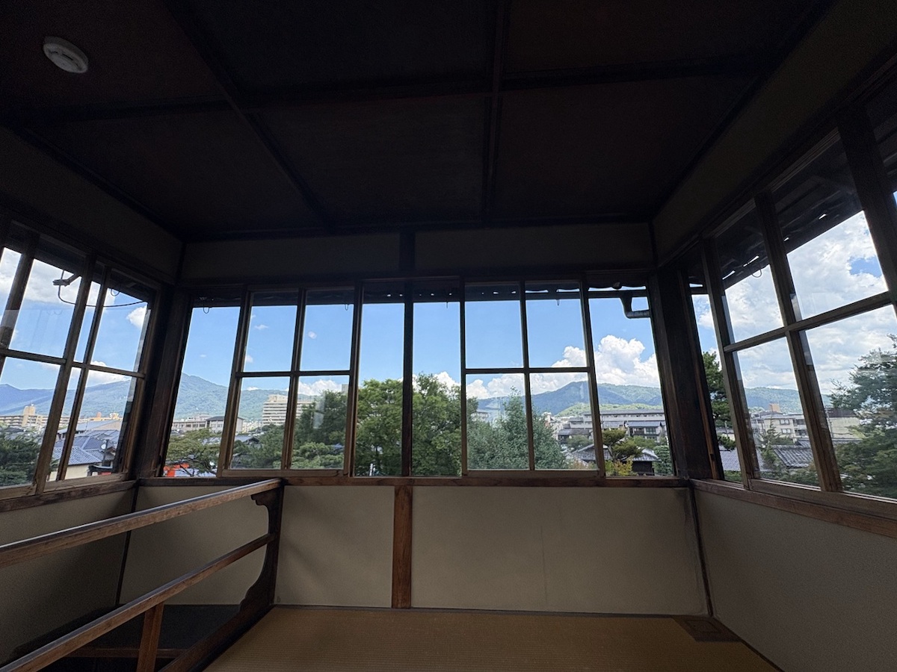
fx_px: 363
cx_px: 448
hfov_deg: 102.1
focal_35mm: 14
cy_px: 336
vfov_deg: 85.7
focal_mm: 2.22
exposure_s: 1/921
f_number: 2.2
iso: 40
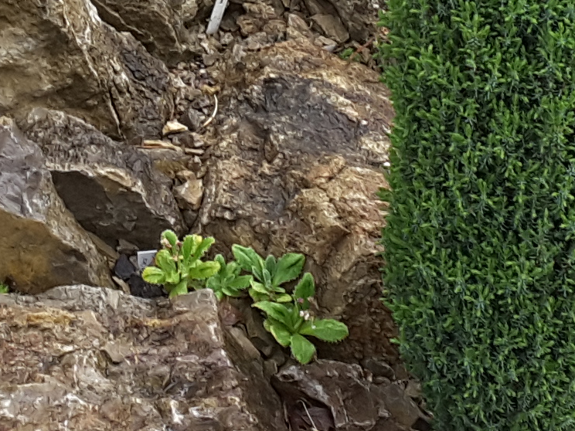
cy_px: 25
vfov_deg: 10.8
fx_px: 2259
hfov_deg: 14.4
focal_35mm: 136
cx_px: 124
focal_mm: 2.9
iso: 80
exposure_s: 1/120
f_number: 1.9
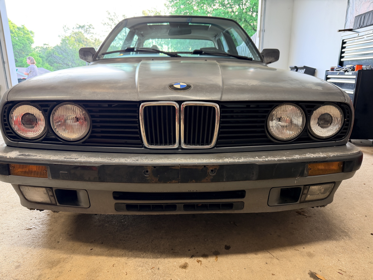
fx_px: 259
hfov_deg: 71.6
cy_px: 140
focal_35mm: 24
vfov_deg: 56.8
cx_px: 186
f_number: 1.78
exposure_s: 1/60
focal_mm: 6.76
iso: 160
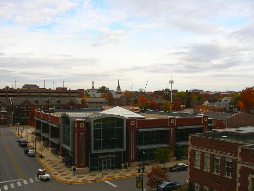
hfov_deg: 49.0
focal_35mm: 38
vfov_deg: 37.7
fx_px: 279
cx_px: 127
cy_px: 96
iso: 50
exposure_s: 1/152
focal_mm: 6.3
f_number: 4
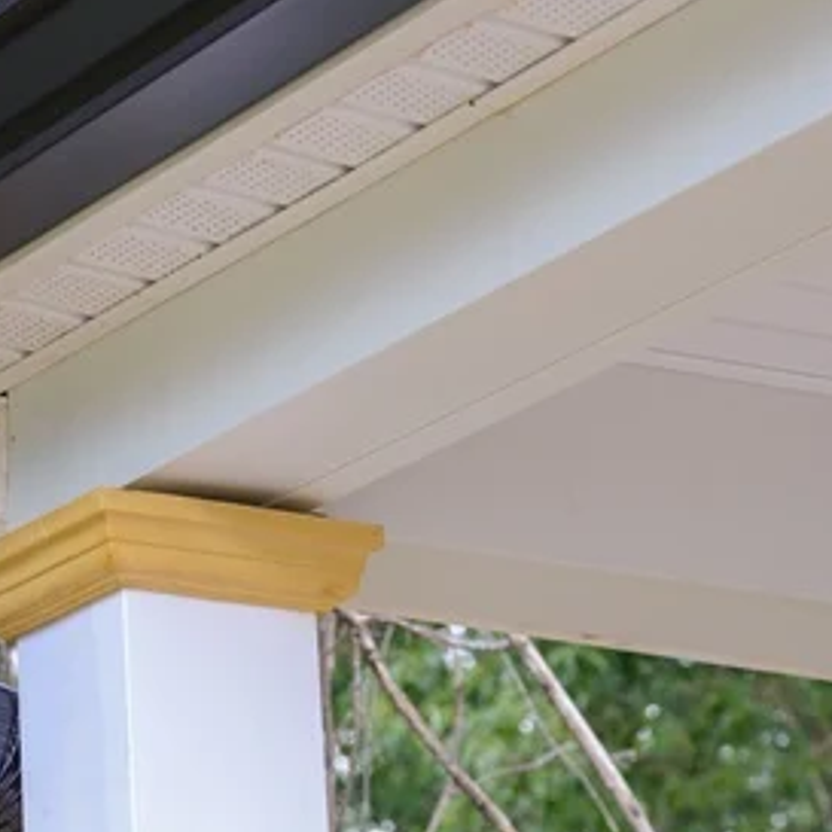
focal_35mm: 210
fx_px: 5710
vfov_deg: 8.3
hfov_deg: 8.3
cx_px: 85
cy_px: 382
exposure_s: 1/100
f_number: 9
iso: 1100
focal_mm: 135
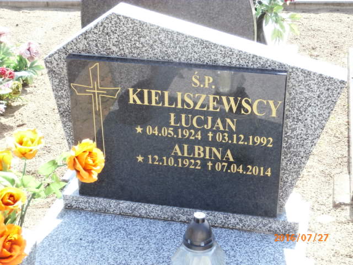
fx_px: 693
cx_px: 176
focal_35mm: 68
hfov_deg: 28.6
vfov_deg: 21.6
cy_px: 132
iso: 100
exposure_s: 1/100
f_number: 4.7
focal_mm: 12.1
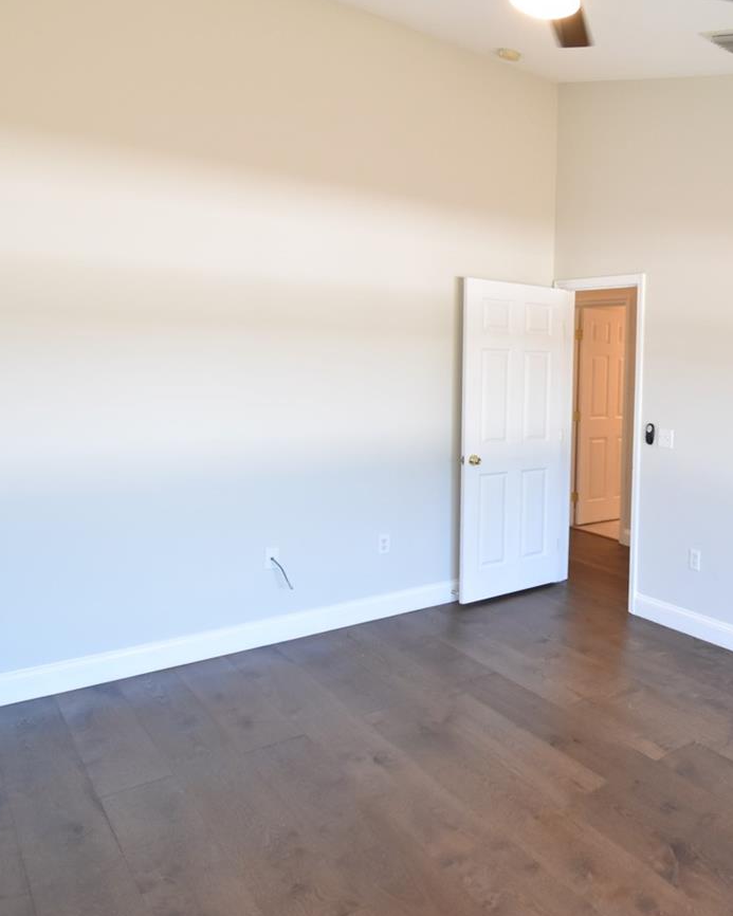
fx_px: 705
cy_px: 408
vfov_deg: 65.8
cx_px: 660
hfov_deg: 49.0
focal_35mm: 26
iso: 800
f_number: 3.5
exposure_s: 1/90
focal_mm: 10
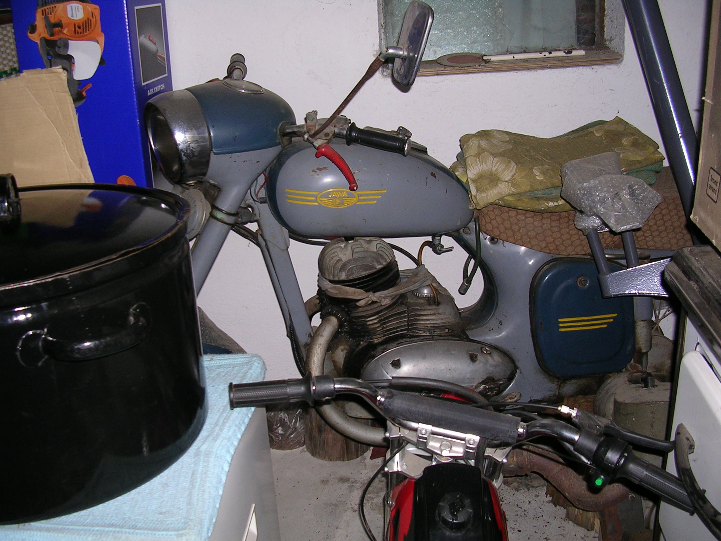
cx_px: 360
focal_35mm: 38
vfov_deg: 37.7
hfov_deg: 49.0
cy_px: 270
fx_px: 791
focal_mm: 5.8
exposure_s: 1/60.1
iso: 50
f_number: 2.8
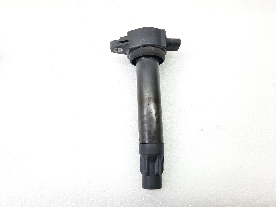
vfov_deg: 54.9
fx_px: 199
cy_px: 104
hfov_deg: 69.4
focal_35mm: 25
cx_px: 138
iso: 100
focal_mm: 4.6
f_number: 2
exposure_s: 1/50
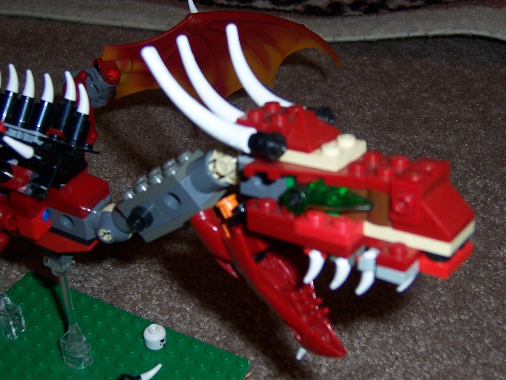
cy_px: 202
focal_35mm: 54
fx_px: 789
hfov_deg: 35.5
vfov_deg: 27.0
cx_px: 277
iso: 80
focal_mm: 8.2
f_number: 3.4
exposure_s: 1/60
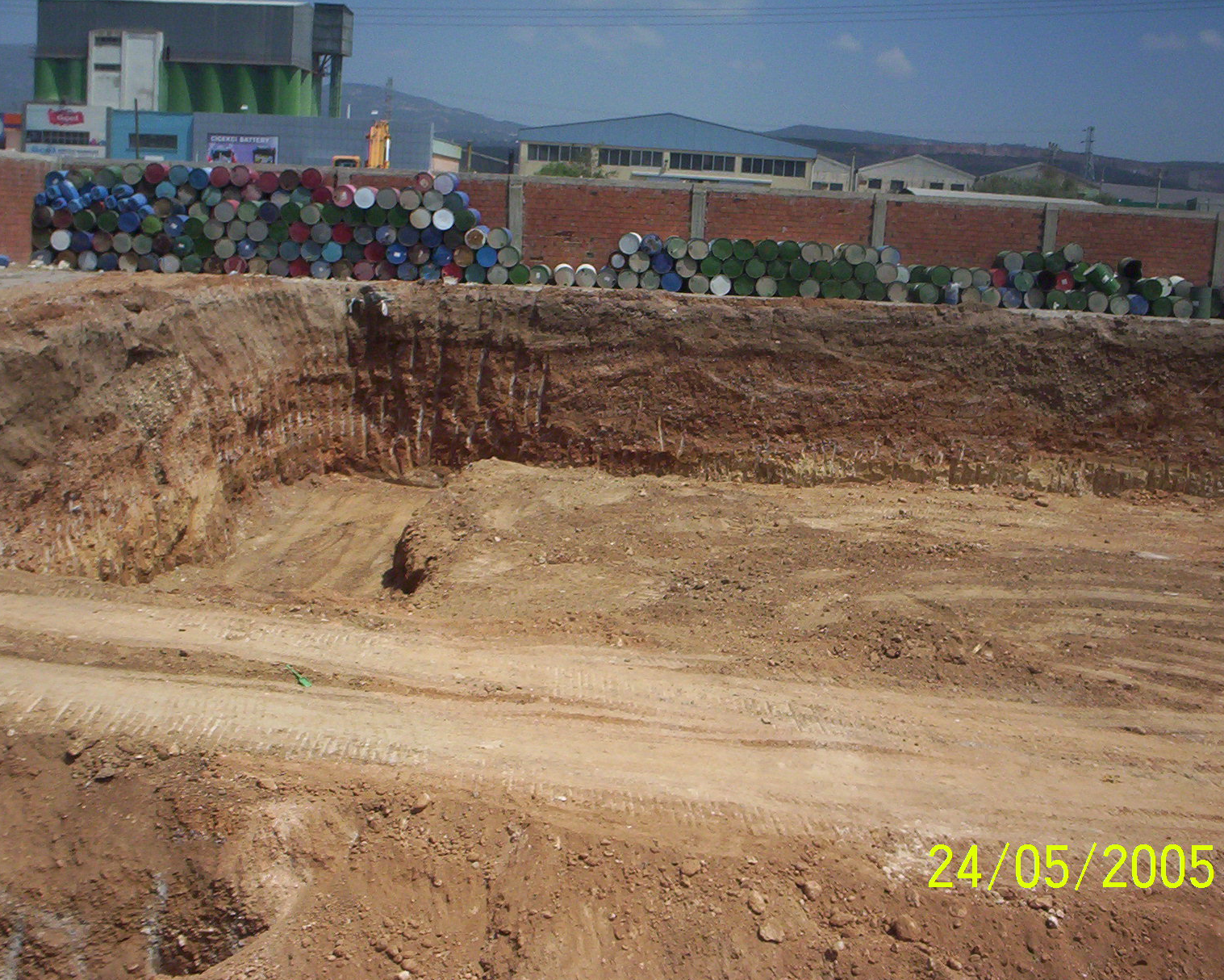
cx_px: 624
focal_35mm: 40
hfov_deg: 45.8
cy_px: 492
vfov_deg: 37.3
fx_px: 1449
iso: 100
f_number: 4.5
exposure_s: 1/1650
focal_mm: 4.99
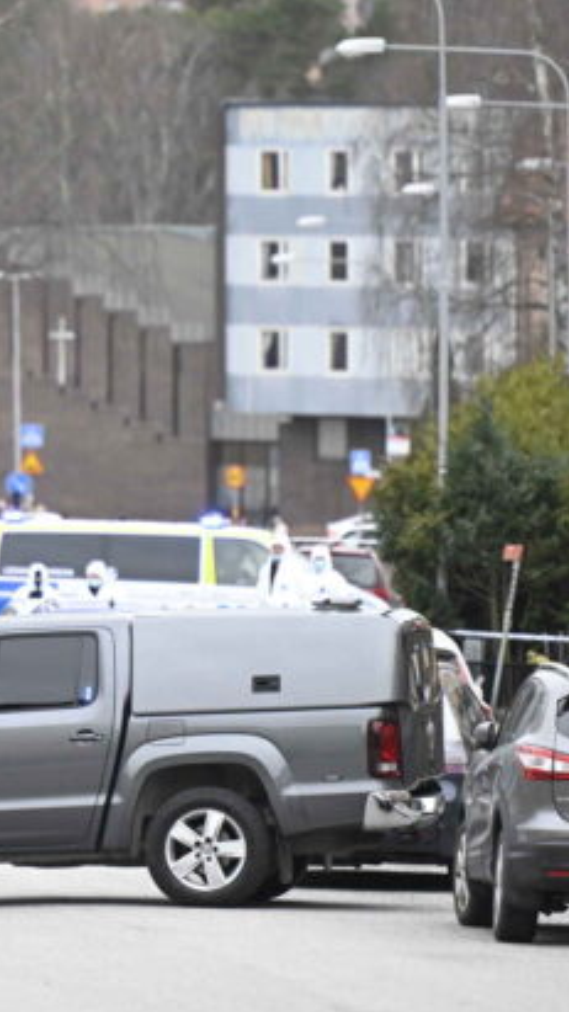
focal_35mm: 440
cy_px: 470
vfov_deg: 4.9
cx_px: -118
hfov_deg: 2.8
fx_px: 11809
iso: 2000
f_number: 4
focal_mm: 240
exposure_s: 1/1000
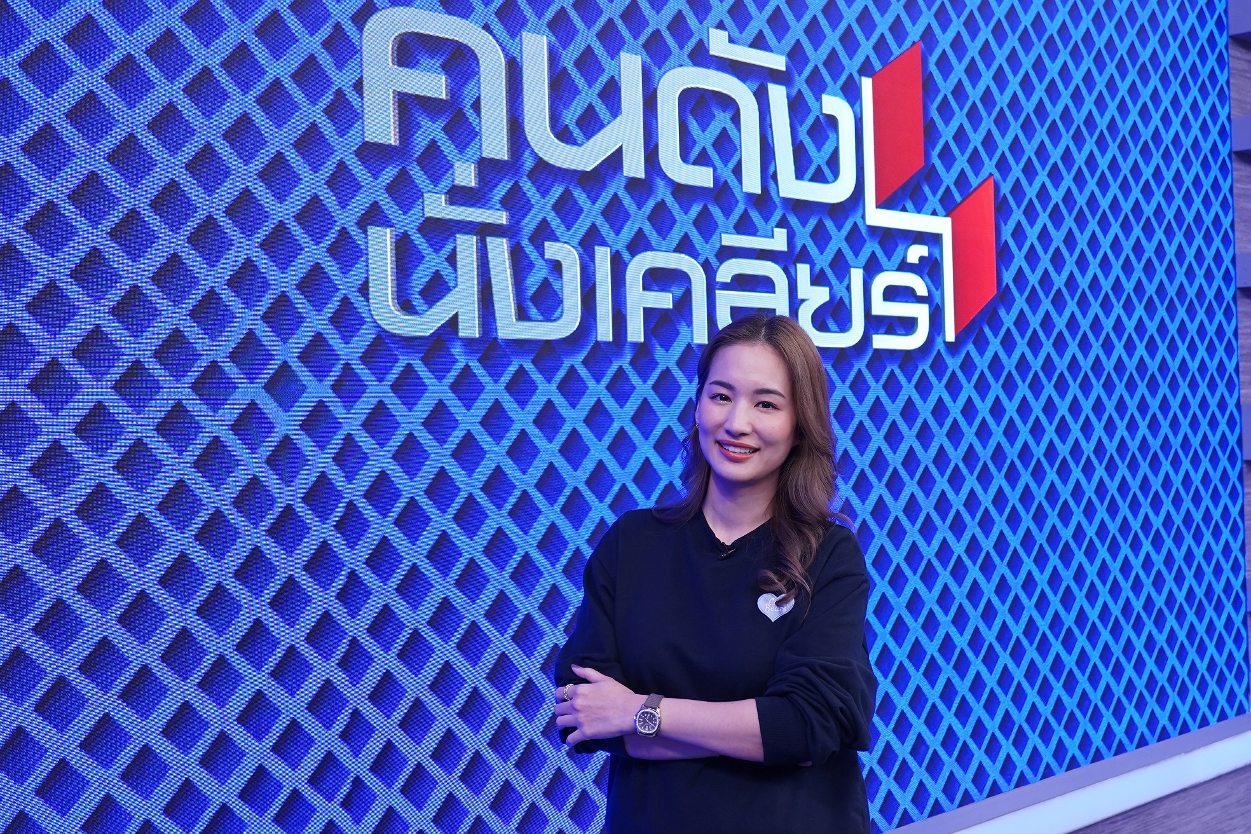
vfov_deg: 29.9
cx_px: 626
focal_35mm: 45
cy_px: 417
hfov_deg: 43.6
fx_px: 1564
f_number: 5
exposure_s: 1/125
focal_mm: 30
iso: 1600
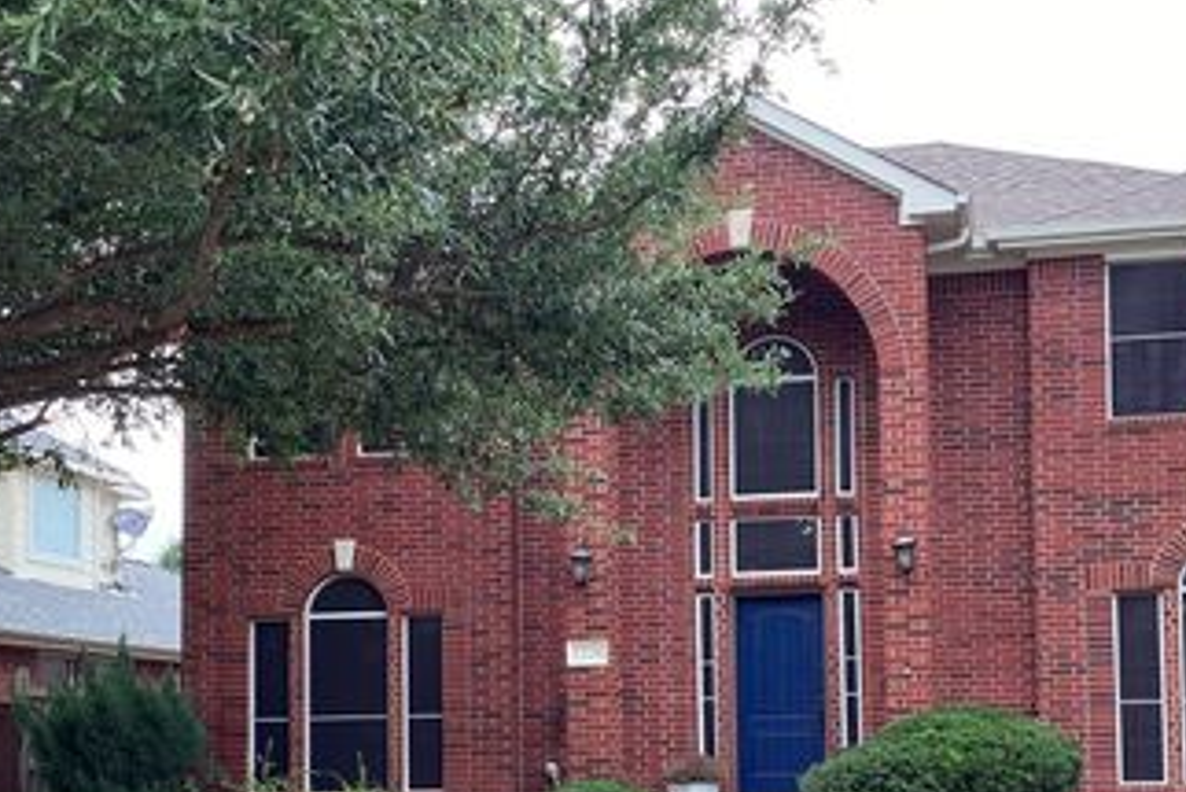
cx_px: 744
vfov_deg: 26.5
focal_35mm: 50
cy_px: 646
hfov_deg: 39.3
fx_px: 1648
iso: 25
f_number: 2.4
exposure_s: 1/120
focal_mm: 3.3
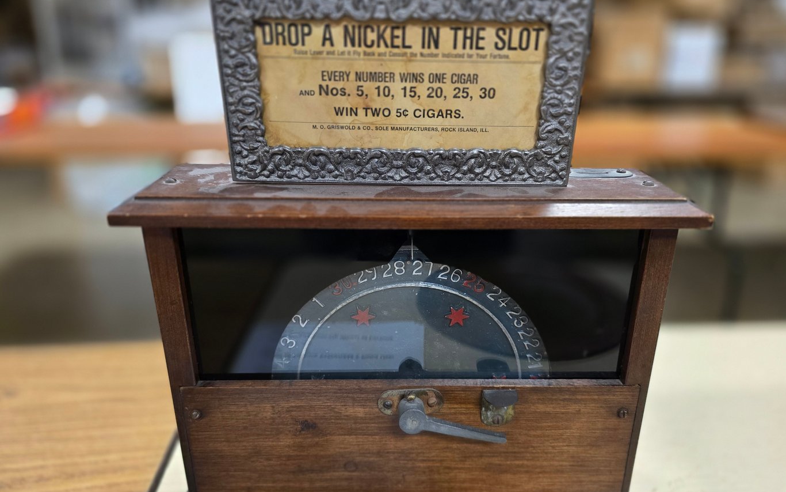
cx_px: 398
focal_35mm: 27
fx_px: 578
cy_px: 277
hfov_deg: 68.4
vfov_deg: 45.9
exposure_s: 1/30.5
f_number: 1.7
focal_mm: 6.3
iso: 320
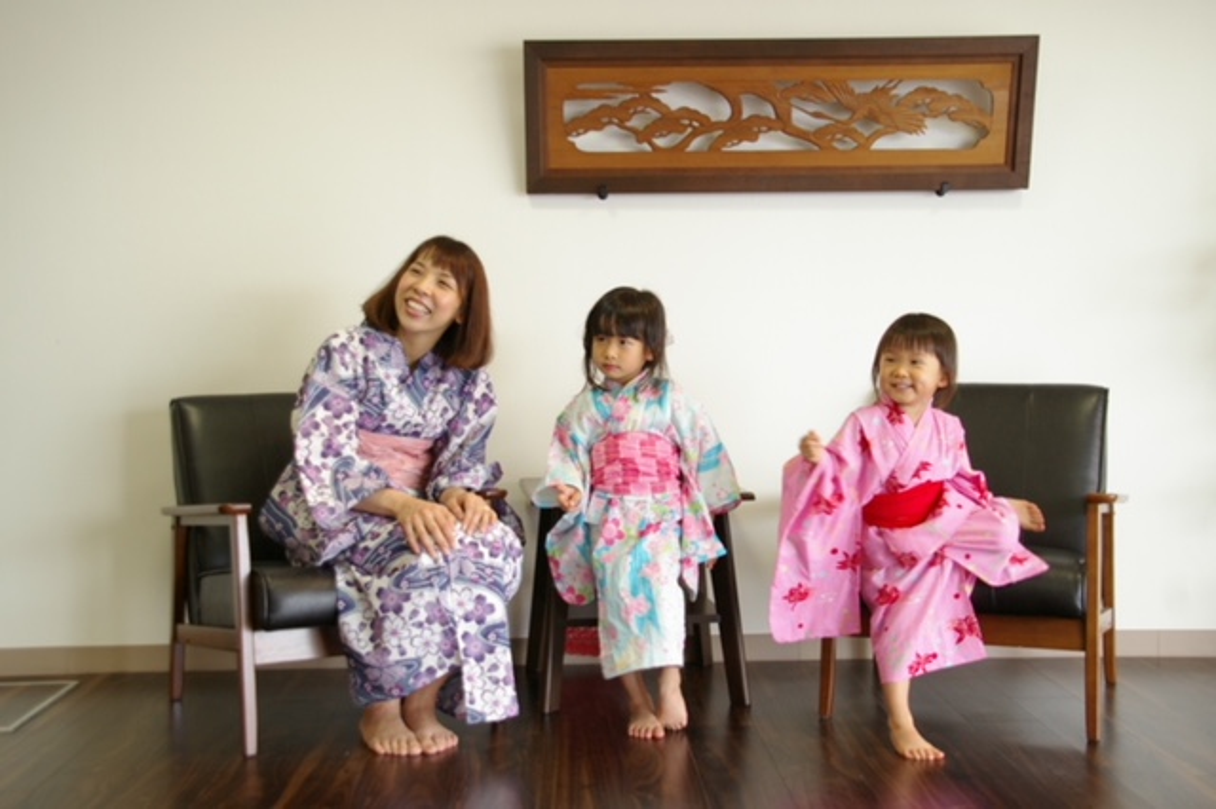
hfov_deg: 43.6
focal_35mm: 45
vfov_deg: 29.8
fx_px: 1519
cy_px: 404
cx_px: 608
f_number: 4.5
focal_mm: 30
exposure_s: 1/50
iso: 400
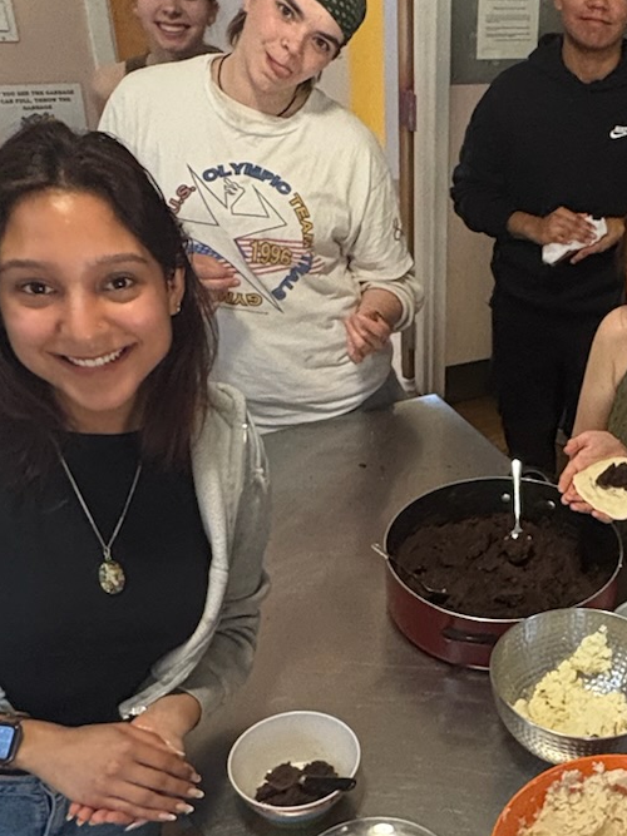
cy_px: 513
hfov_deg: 31.5
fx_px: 1039
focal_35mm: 43
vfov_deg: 43.6
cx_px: 597
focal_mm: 2.22
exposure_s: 1/60
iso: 640
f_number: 2.2
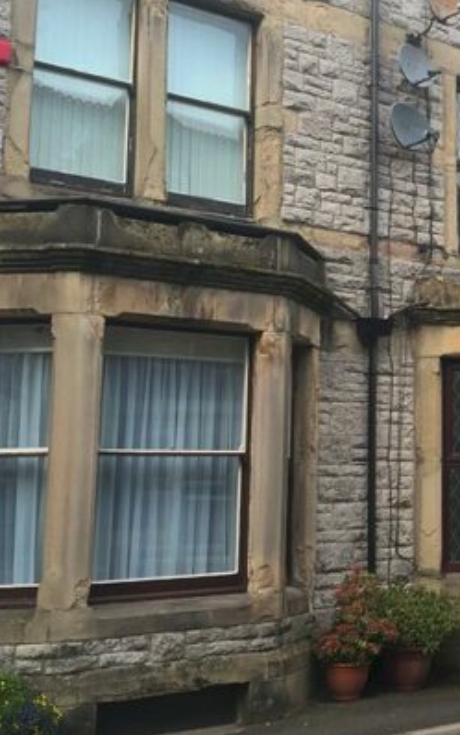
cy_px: 324
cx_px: 599
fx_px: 1082
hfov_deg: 21.6
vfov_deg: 37.5
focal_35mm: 54
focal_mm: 4.15
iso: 32
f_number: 2.2
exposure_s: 1/347
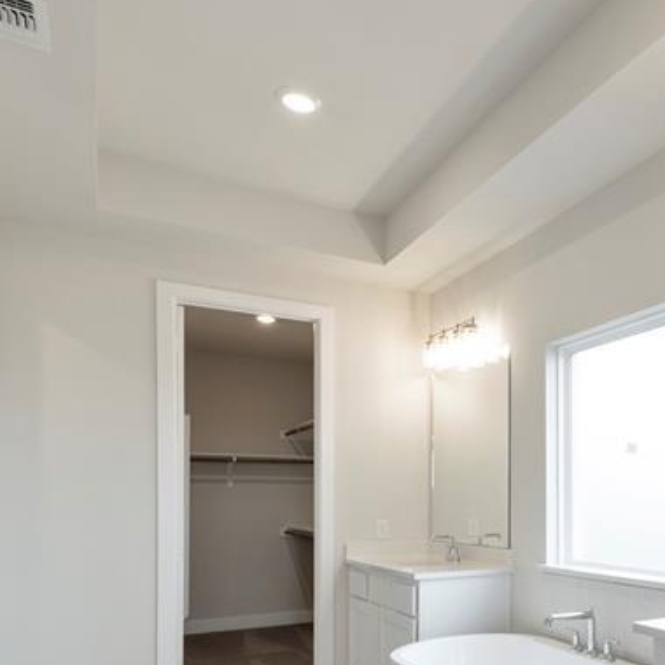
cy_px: 528
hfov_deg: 45.1
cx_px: 630
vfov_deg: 48.4
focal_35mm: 32
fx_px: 696
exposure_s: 1/200
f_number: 8
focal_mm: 14
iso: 100
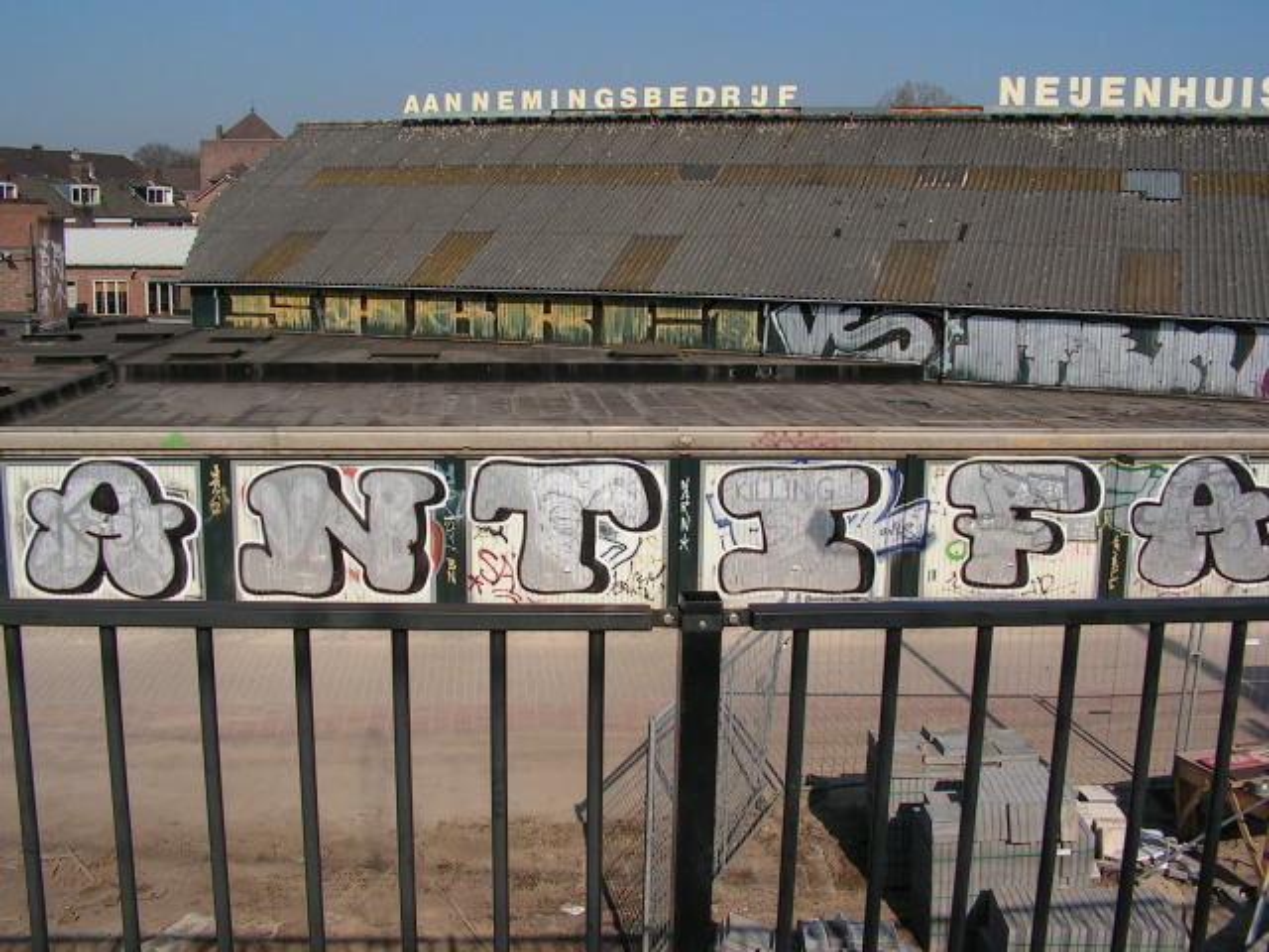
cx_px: 634
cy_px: 476
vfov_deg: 39.7
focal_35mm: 36
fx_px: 1320
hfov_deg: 51.4
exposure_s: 1/800
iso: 64
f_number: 4.8
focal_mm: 6
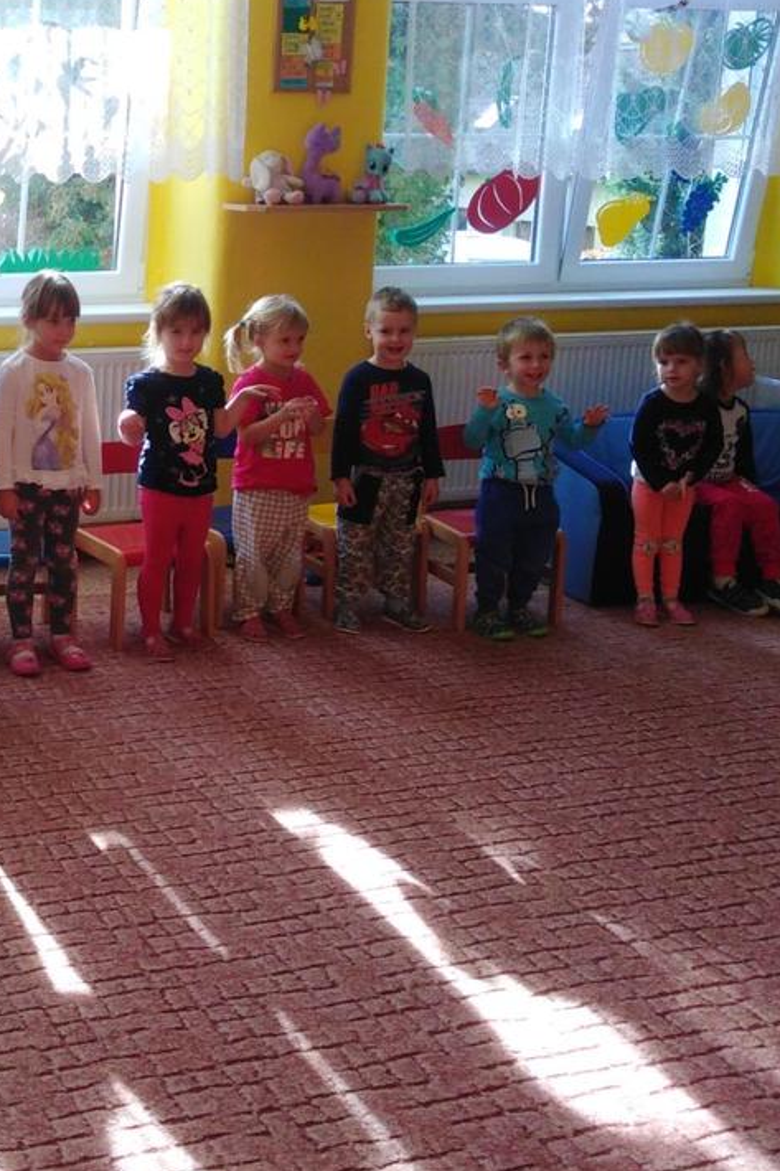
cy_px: 462
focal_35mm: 51
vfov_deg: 38.7
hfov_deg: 24.9
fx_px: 1658
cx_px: -41
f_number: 2.2
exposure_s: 1/100
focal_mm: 3.46
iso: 132
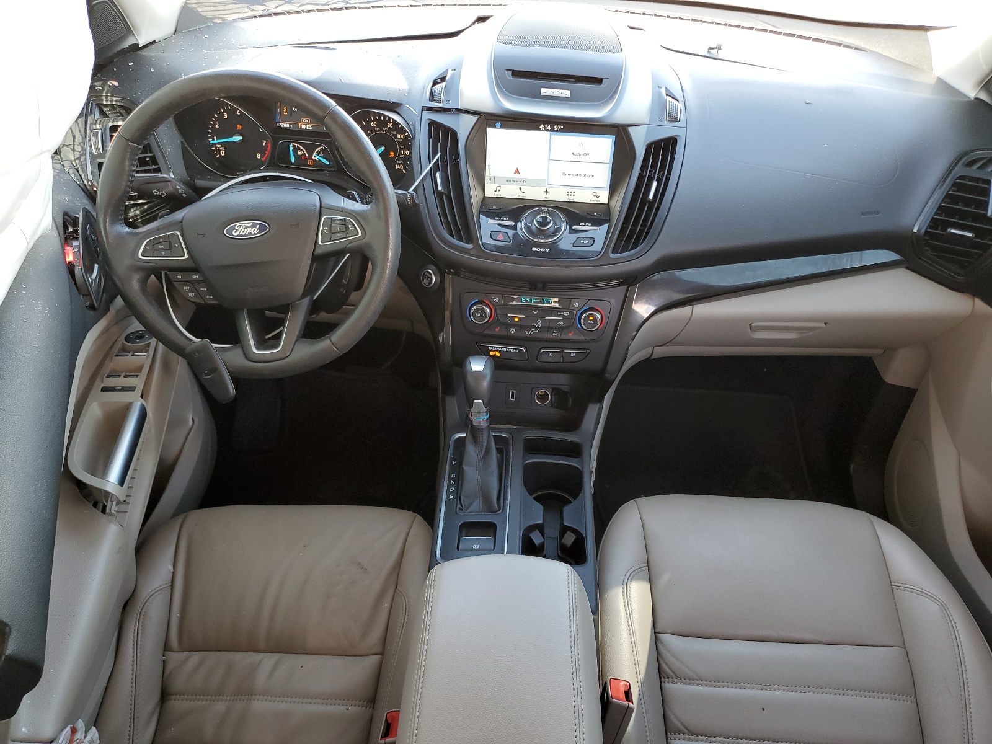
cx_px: 496
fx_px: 745
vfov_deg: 53.1
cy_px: 372
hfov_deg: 67.3
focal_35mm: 26
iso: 72
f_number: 1.5
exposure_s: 1/120
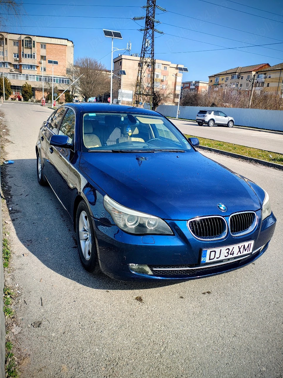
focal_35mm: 26
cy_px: 189
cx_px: 140
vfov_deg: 67.3
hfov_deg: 53.1
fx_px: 283
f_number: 1.4
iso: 100
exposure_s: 1/833
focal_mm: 5.89
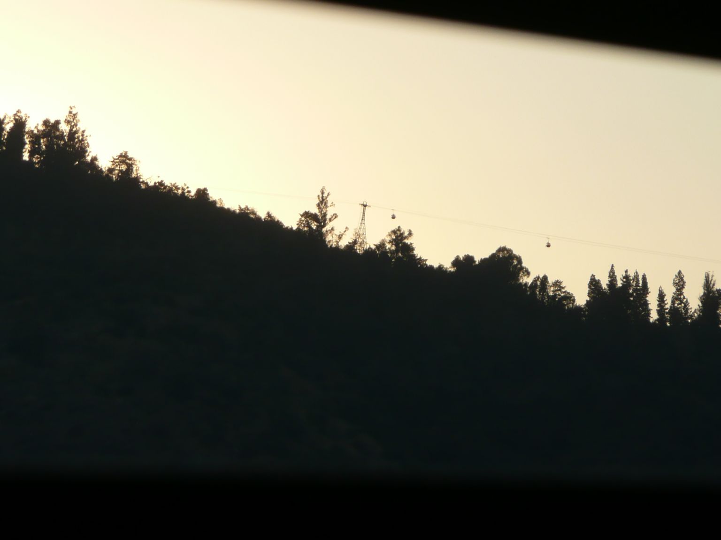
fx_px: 4249
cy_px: 270
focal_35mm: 204
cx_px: 360
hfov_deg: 9.7
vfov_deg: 7.3
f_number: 4.8
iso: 100
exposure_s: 1/500
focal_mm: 27.9
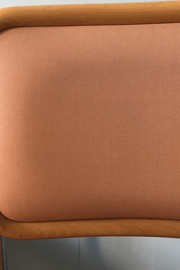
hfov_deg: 28.0
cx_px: 66
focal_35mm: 48
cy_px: 131
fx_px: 360
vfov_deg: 41.1
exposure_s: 1/17
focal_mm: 4.15
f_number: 2.2
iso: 40
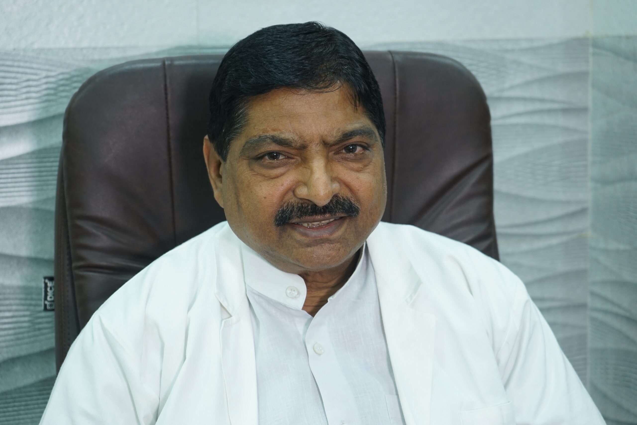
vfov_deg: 20.6
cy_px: 212
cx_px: 318
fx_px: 1168
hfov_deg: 30.5
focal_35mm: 66
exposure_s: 1/30
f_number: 5.6
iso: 800
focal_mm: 66
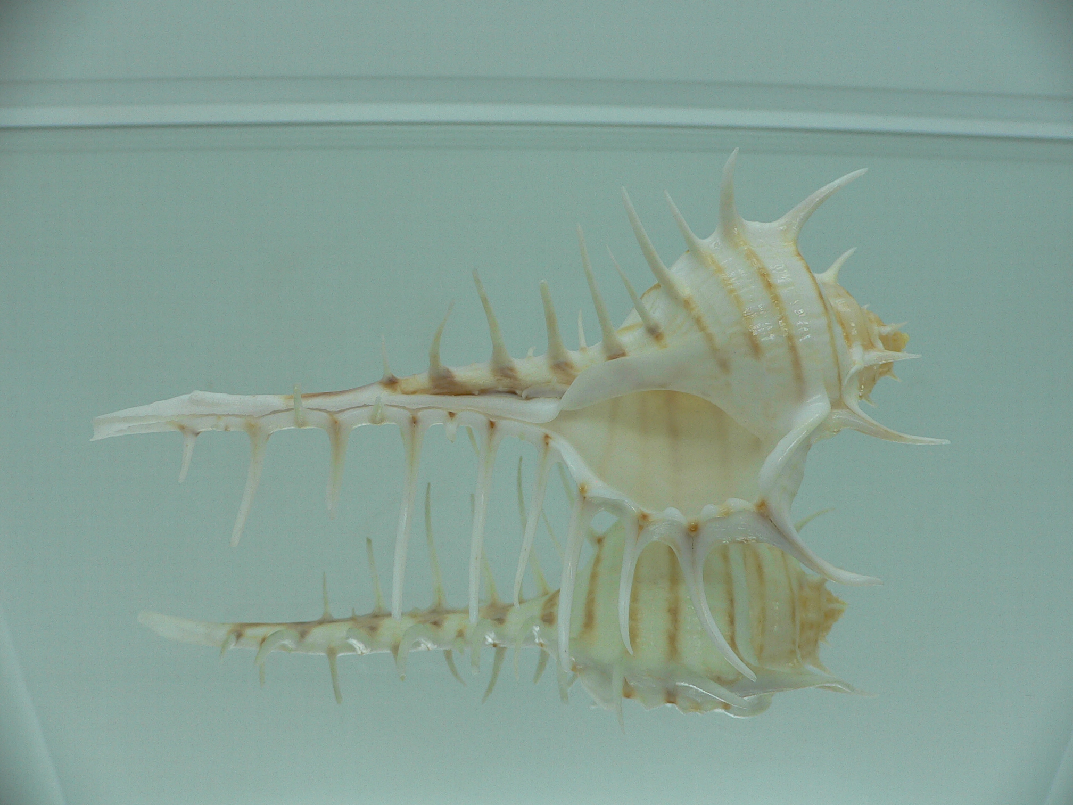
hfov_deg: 52.6
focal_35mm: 35
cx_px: 536
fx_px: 1085
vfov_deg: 40.7
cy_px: 402
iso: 80
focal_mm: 4.6
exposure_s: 1/80
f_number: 2.8
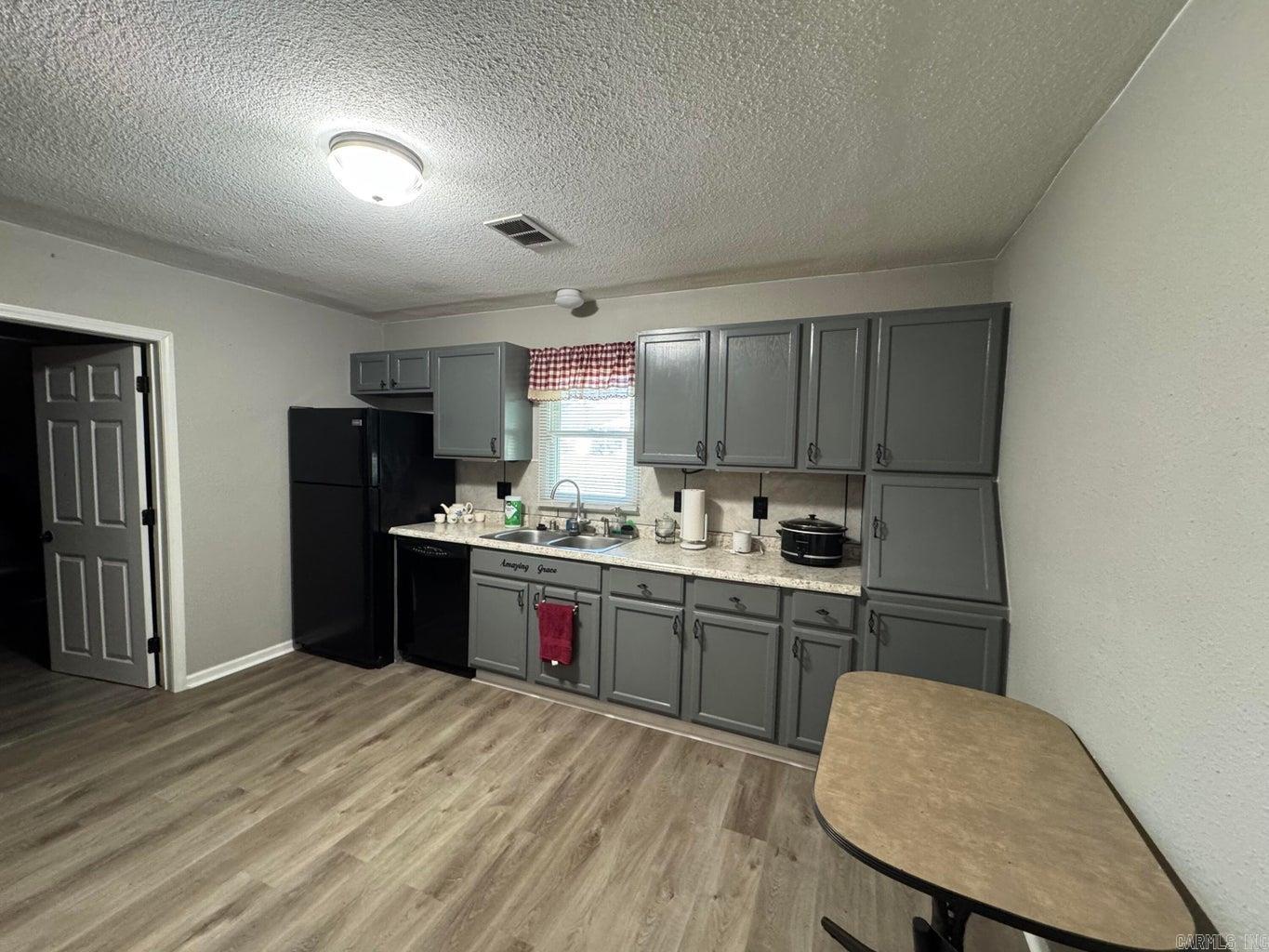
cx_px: 634
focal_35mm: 14
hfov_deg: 102.1
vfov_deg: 85.7
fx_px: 513
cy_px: 476
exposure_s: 1/60
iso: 400
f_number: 2.2
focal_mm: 2.22
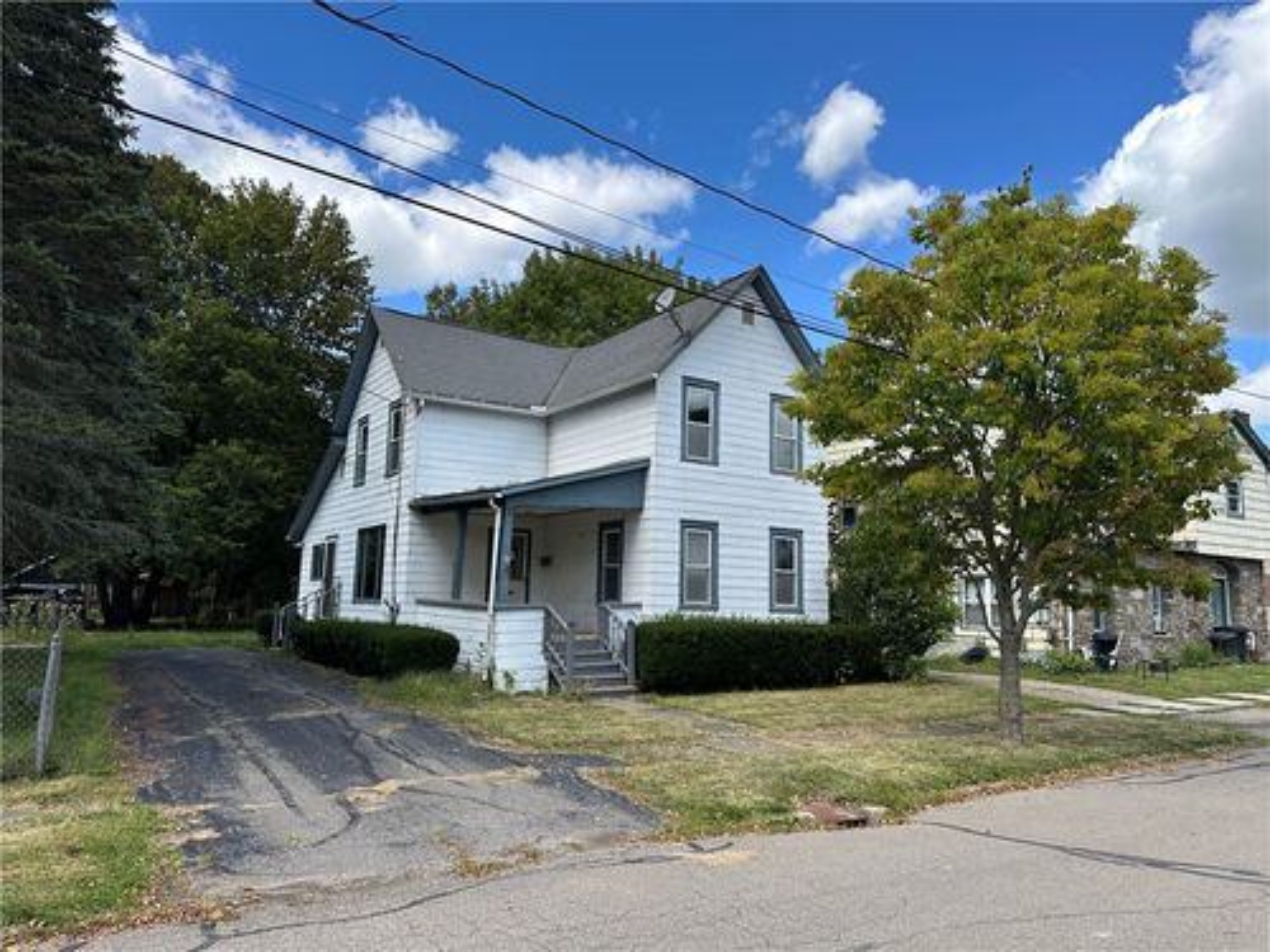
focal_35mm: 24
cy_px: 476
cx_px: 635
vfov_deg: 56.8
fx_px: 881
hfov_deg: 71.6
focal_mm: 6.86
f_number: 1.78
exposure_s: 1/2028
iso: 80
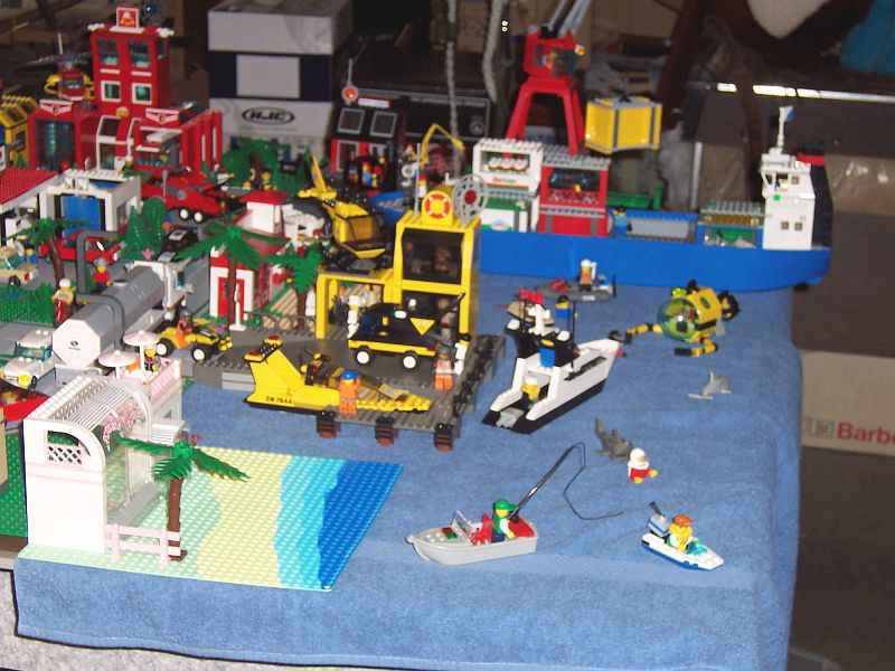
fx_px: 2146
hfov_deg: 23.6
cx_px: 448
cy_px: 336
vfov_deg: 17.8
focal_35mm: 83
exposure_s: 1/90
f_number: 4
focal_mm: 12.8
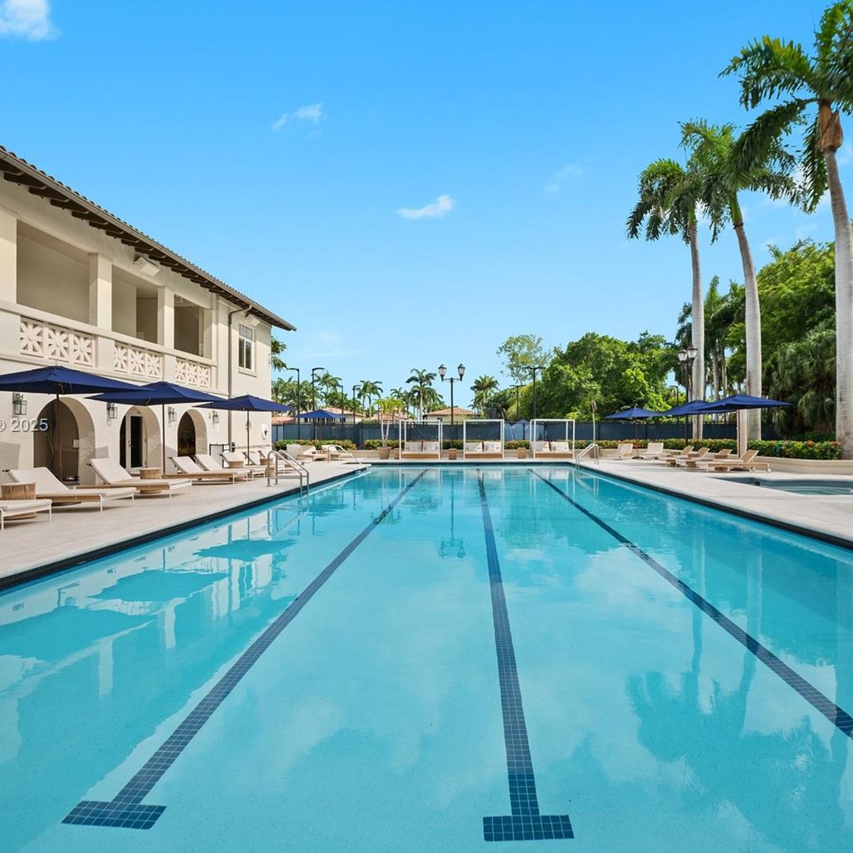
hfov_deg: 80.7
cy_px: 427
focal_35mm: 18
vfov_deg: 80.7
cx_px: 436
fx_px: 502
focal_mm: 14
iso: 200
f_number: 8
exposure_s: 1/400
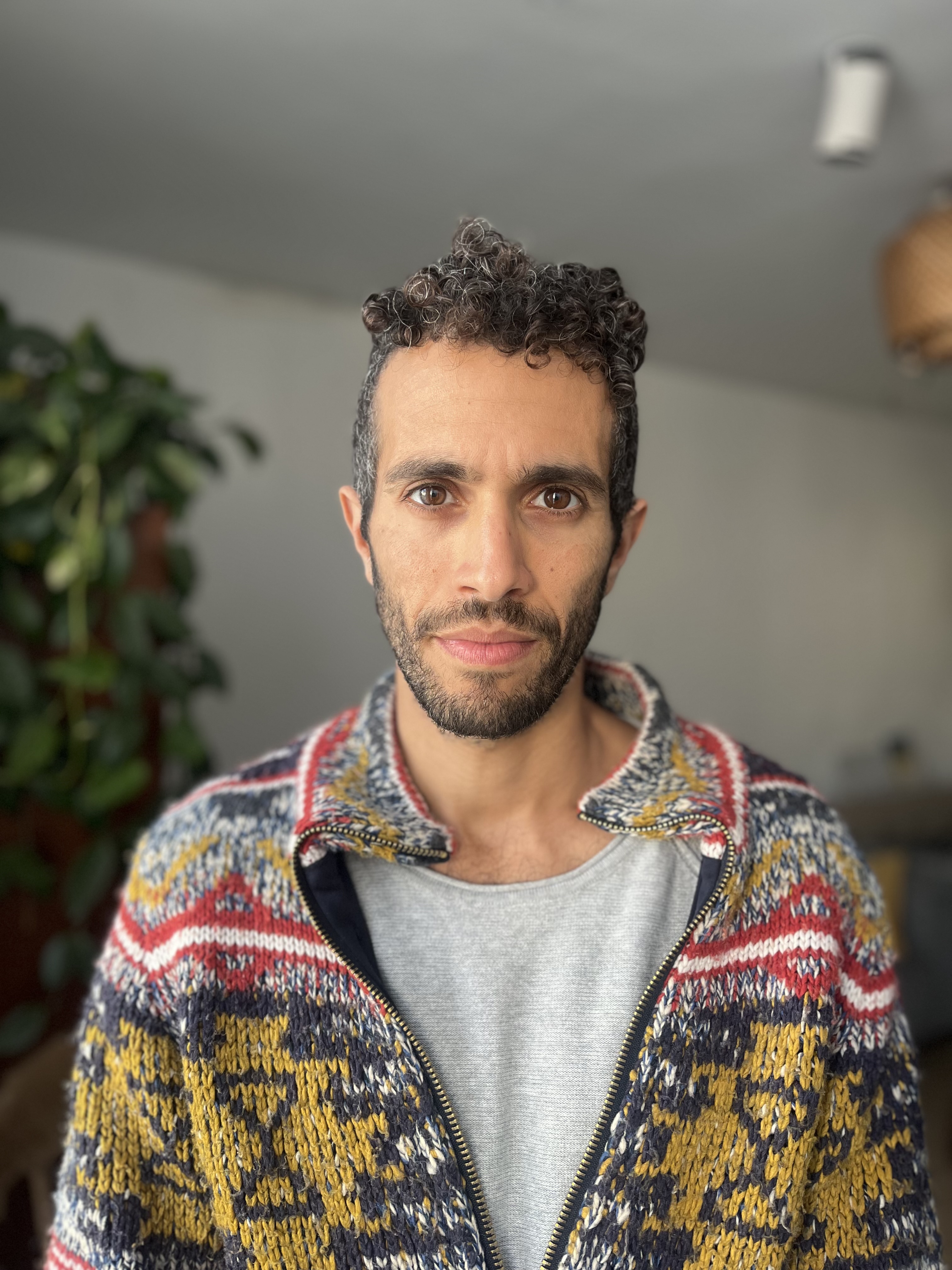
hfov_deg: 53.1
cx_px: 476
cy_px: 635
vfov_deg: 67.3
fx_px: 953
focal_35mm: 26
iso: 125
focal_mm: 5.1
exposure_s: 1/89
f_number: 1.6
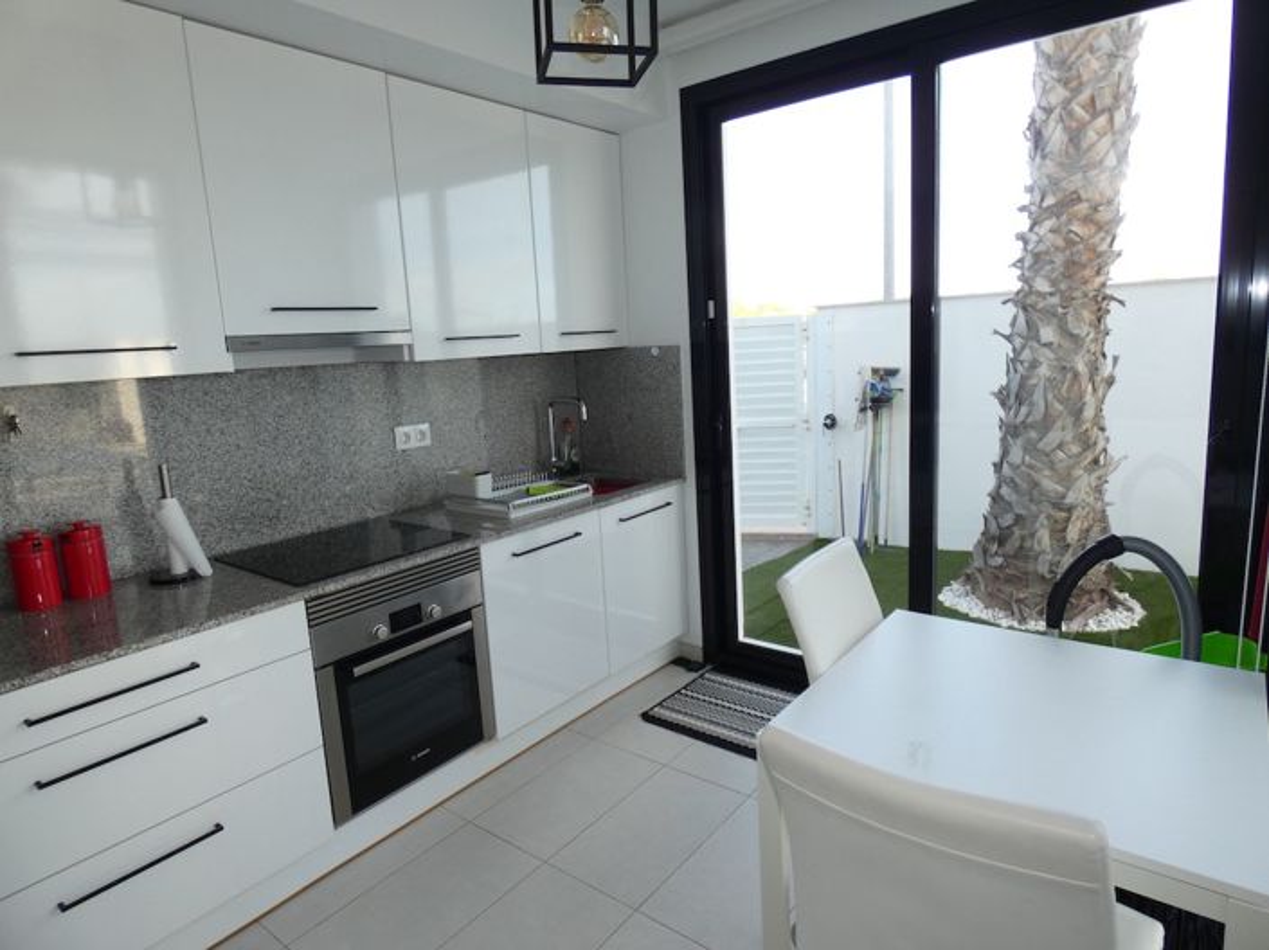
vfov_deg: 65.9
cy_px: 475
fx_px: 733
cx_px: 634
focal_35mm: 20
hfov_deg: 81.8
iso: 80
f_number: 2.8
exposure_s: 1/160
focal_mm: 3.6
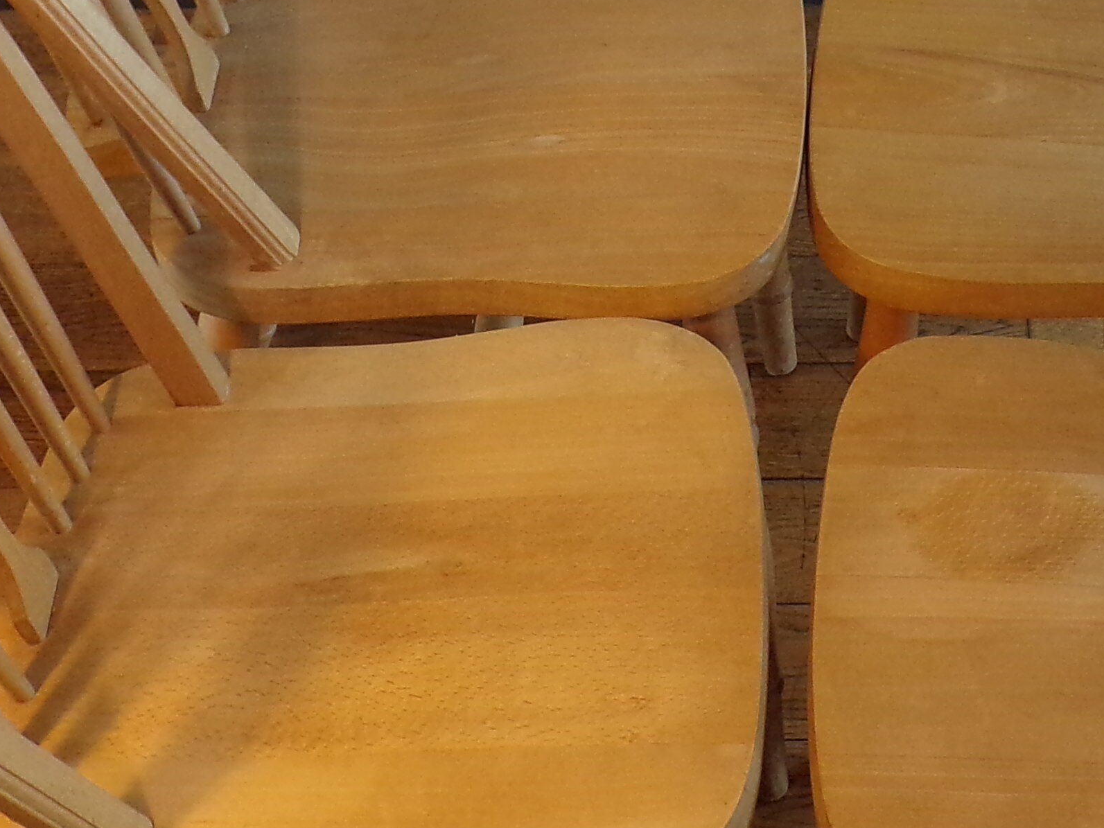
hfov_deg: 24.0
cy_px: 317
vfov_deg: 18.2
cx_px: 769
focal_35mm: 81
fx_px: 2584
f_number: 3.1
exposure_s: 1/25
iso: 200
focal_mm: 5
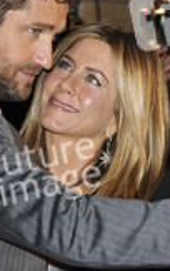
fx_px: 2229
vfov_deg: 7.0
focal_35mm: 301
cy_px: 261
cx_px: 64
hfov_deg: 4.4
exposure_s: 1/250
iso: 400
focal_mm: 80
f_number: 5
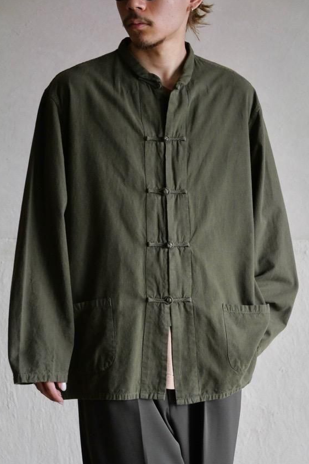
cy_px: 232
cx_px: 151
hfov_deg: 13.0
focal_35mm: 105
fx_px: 1352
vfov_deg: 19.5
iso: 3200
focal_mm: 50
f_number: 3.9
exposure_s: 1/100
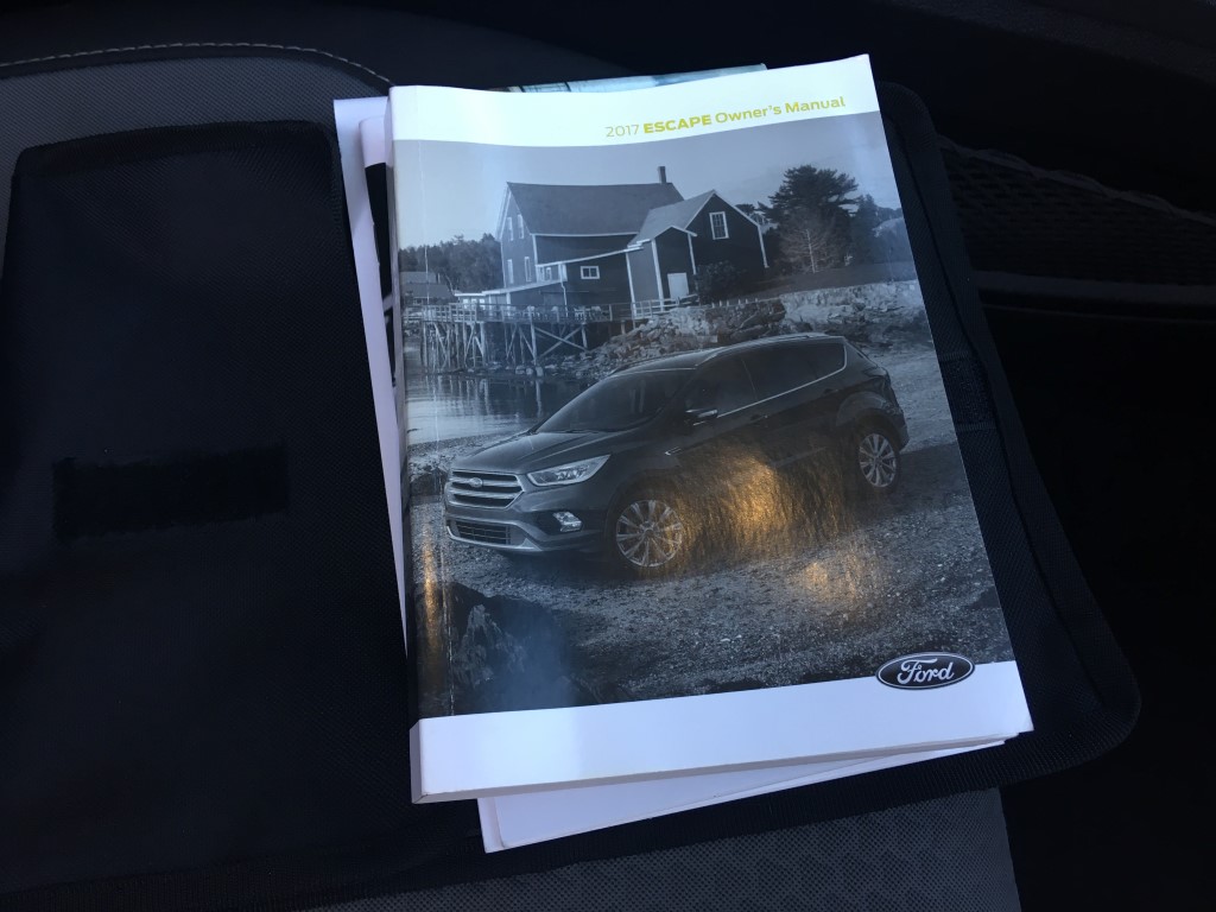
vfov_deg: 48.2
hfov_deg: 61.7
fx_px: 1019
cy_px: 456
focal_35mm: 29
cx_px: 608
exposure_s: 1/40
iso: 25
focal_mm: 4.15
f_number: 2.2
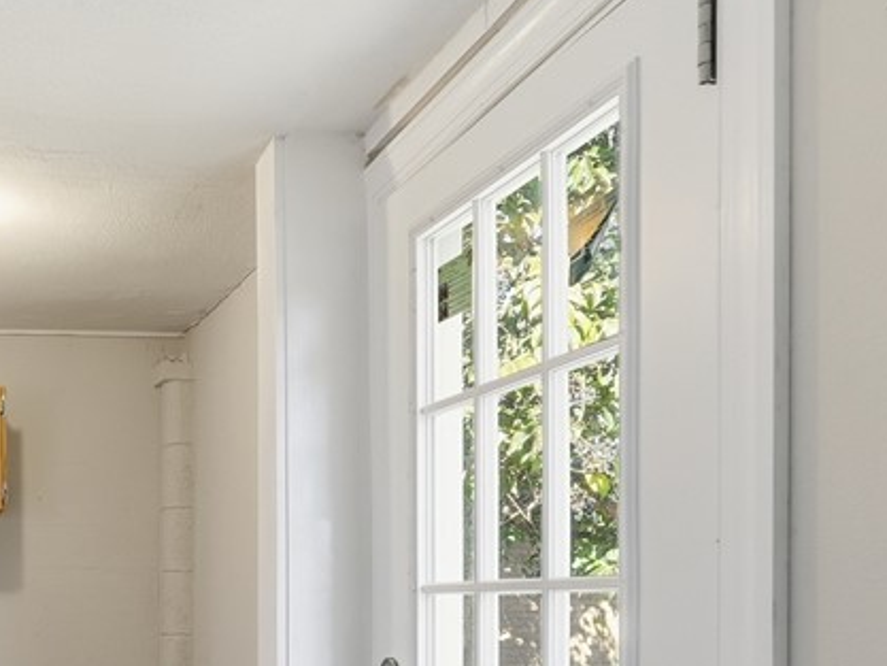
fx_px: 1025
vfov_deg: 33.9
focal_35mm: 40
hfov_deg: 39.5
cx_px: -56
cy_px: 611
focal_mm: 16
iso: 320
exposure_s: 1/500
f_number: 9
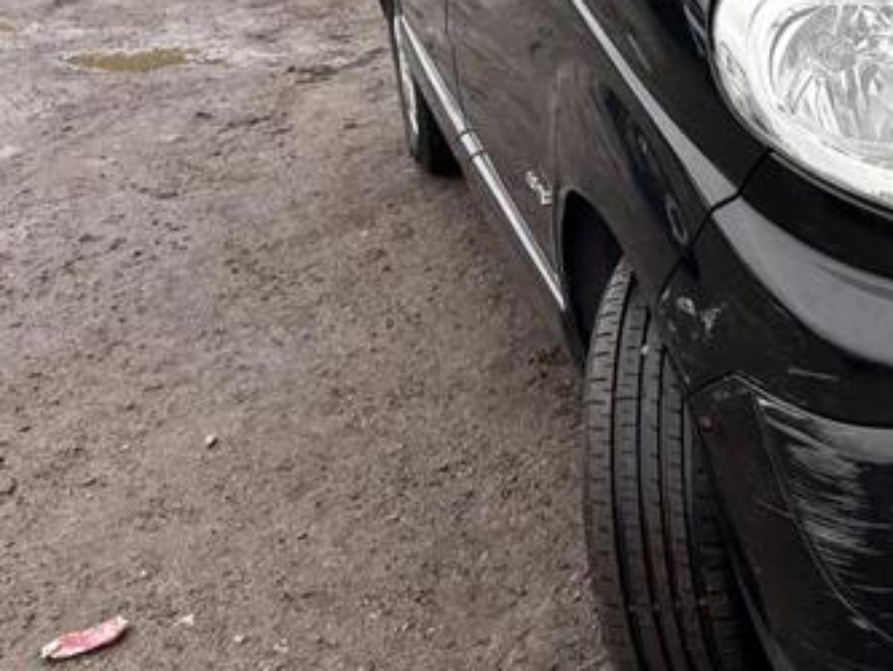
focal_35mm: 70
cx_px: 1046
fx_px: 1806
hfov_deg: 25.2
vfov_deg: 20.3
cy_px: -16
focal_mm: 5.96
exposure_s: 1/623
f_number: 1.6
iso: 64
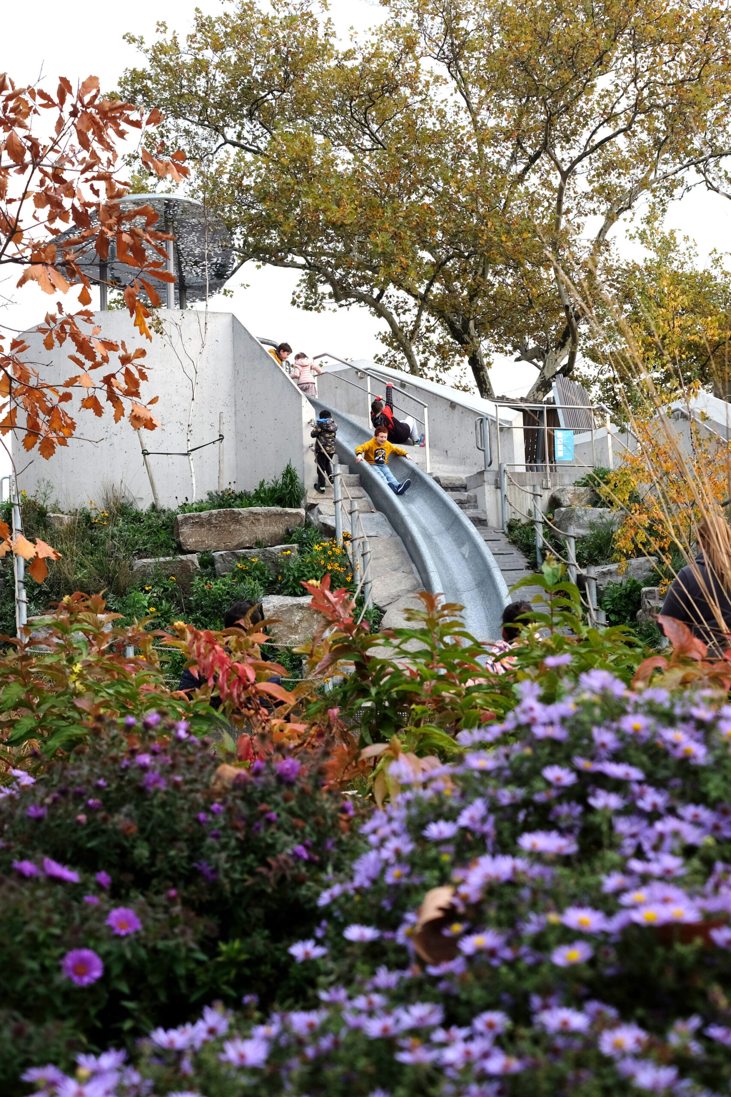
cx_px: 366
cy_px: 548
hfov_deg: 32.6
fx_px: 1249
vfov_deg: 47.4
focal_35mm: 41
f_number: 5.6
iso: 400
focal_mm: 27
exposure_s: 1/400
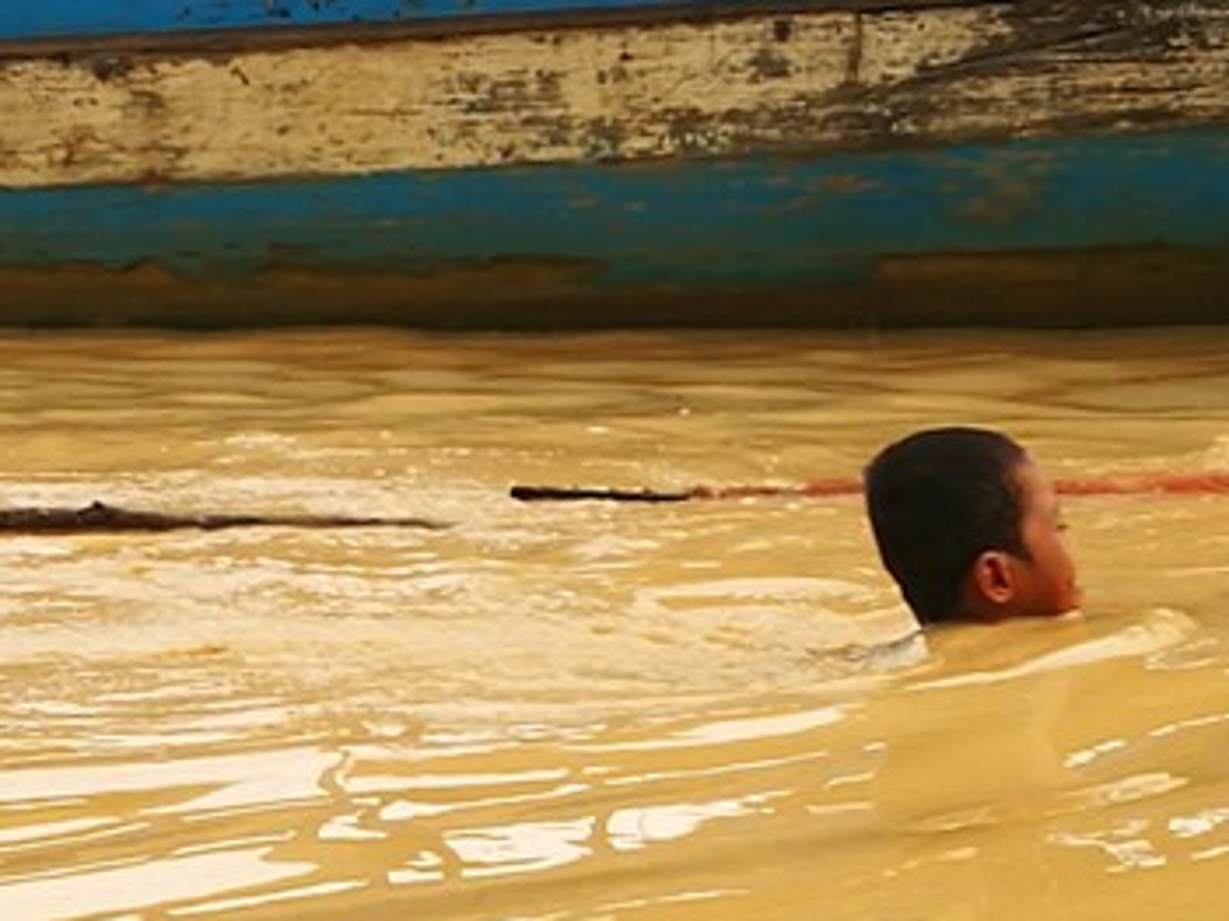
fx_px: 4933
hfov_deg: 14.2
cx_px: 609
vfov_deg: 10.6
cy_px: 686
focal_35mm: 139
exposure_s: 1/500
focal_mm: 4.5
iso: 50
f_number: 2.2
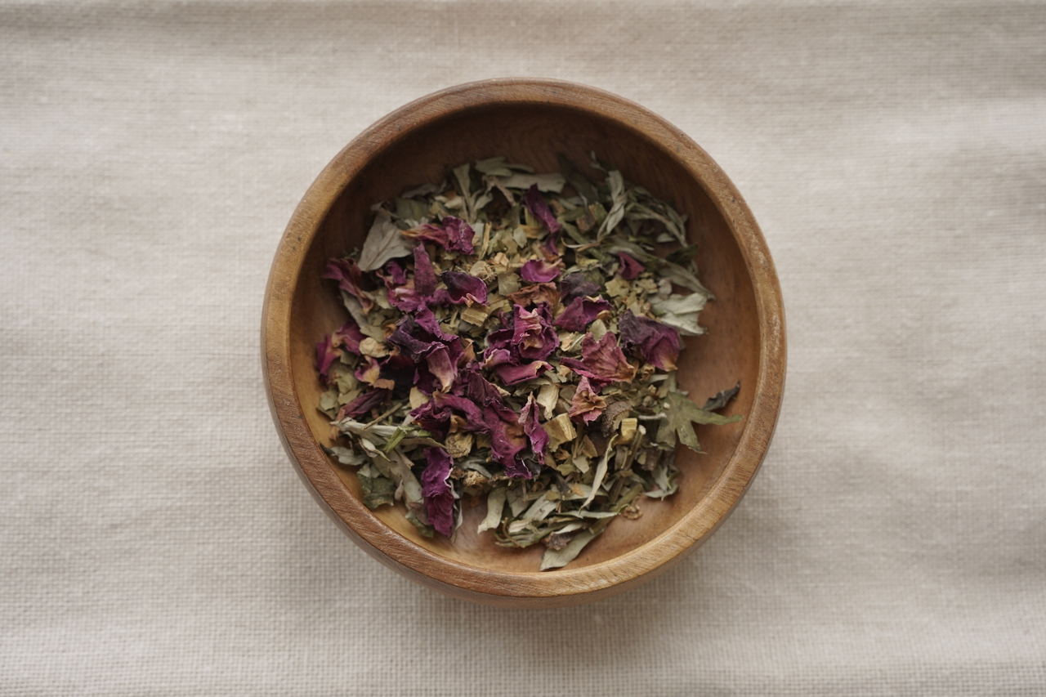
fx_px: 1394
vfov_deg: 28.1
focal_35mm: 48
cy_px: 348
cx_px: 523
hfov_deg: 41.1
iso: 500
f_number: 6.3
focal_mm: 48
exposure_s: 1/160
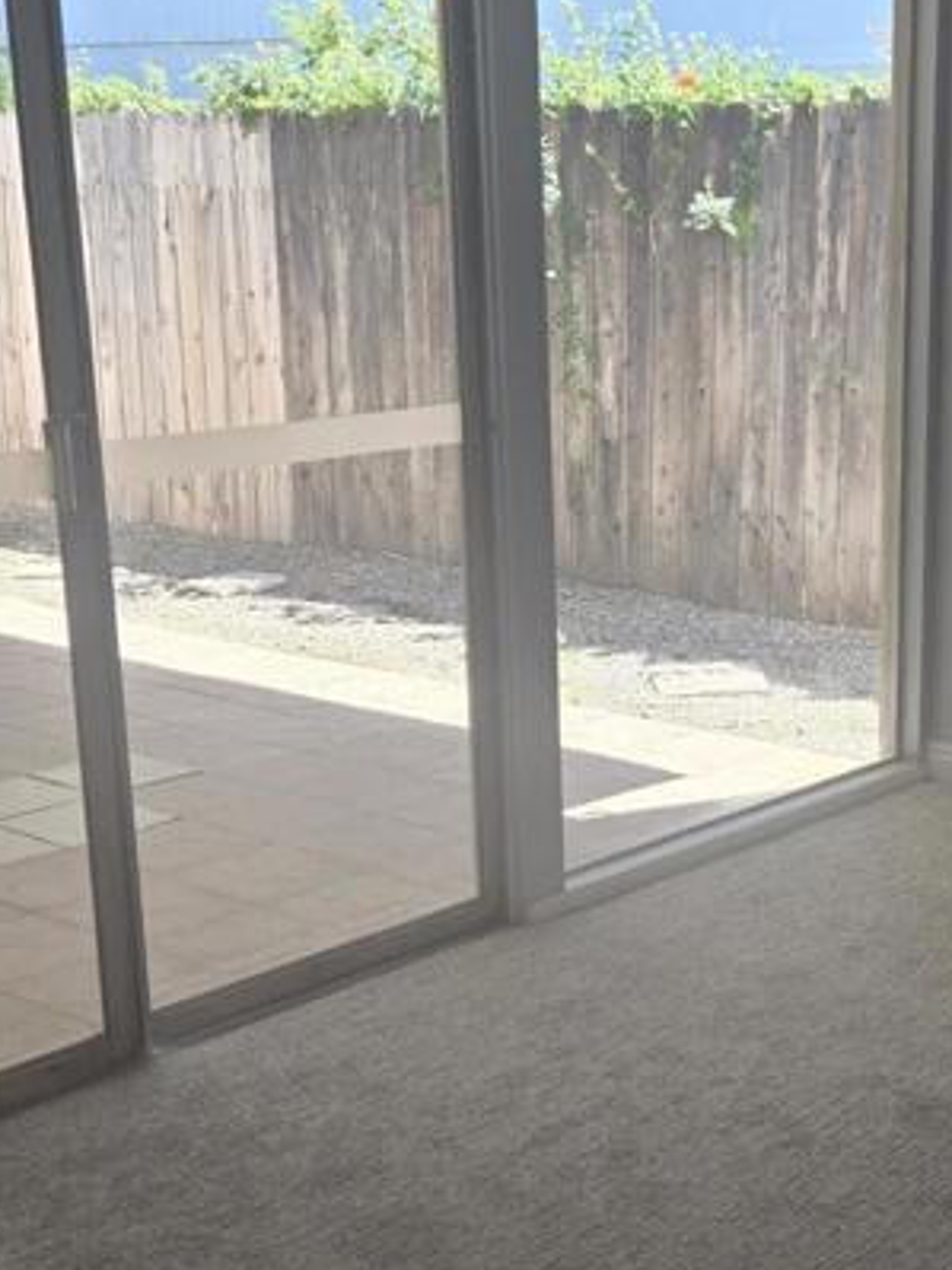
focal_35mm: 59
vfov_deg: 32.4
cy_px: 847
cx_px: 815
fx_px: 2165
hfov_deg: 24.3
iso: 25
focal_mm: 5.4
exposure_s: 1/191
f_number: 1.8
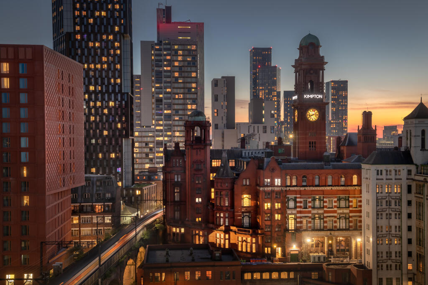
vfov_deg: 30.5
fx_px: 523
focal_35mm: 44
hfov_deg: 44.5
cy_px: 142
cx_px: 214
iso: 160
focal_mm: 44
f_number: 8
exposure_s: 3
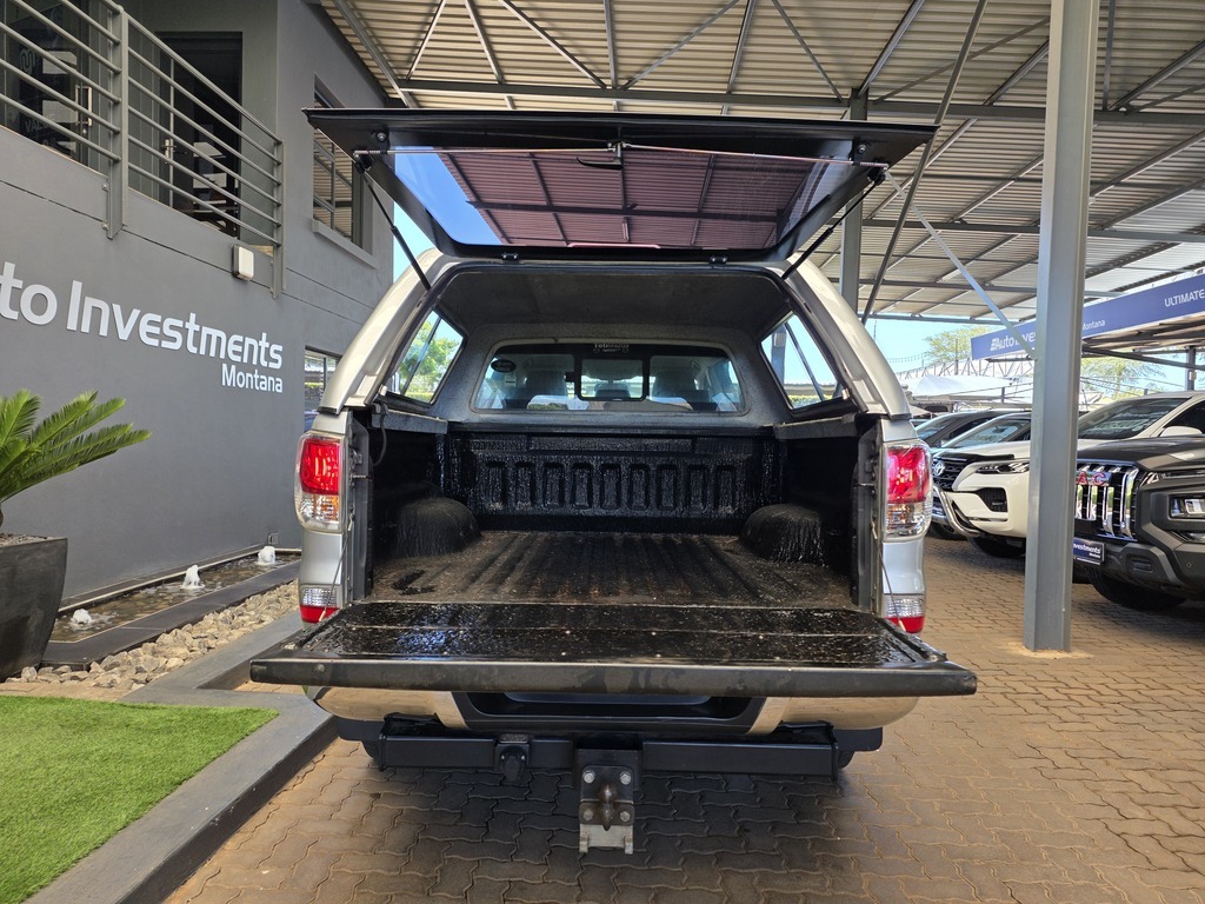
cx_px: 602
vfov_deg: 58.9
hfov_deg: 73.9
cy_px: 452
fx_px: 801
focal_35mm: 23
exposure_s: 1/180
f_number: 1.7
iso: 40
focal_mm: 6.25
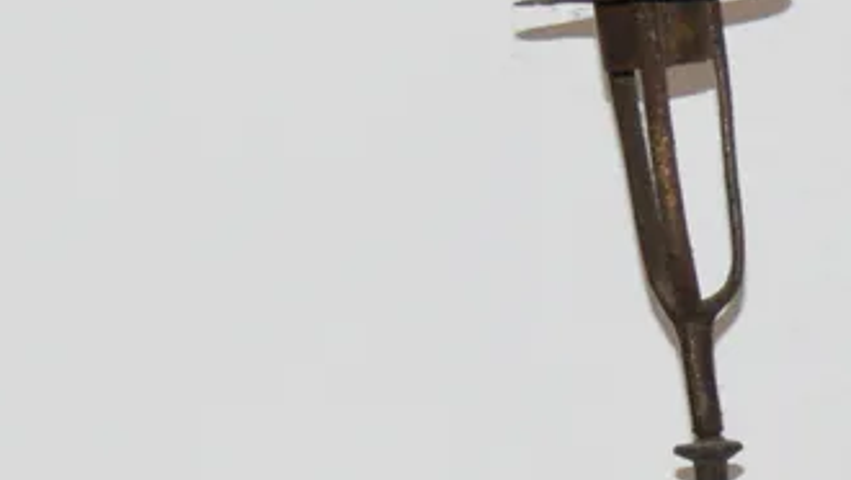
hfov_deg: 9.0
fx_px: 5340
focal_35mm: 237
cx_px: 1068
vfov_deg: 5.1
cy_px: 507
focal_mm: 31
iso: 800
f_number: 5
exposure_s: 1/13
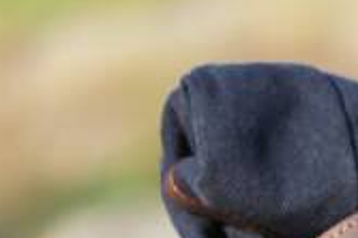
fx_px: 11613
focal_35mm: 1169
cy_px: 852
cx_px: 967
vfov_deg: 1.2
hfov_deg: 1.8
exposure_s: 1/800
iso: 320
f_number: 5
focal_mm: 150
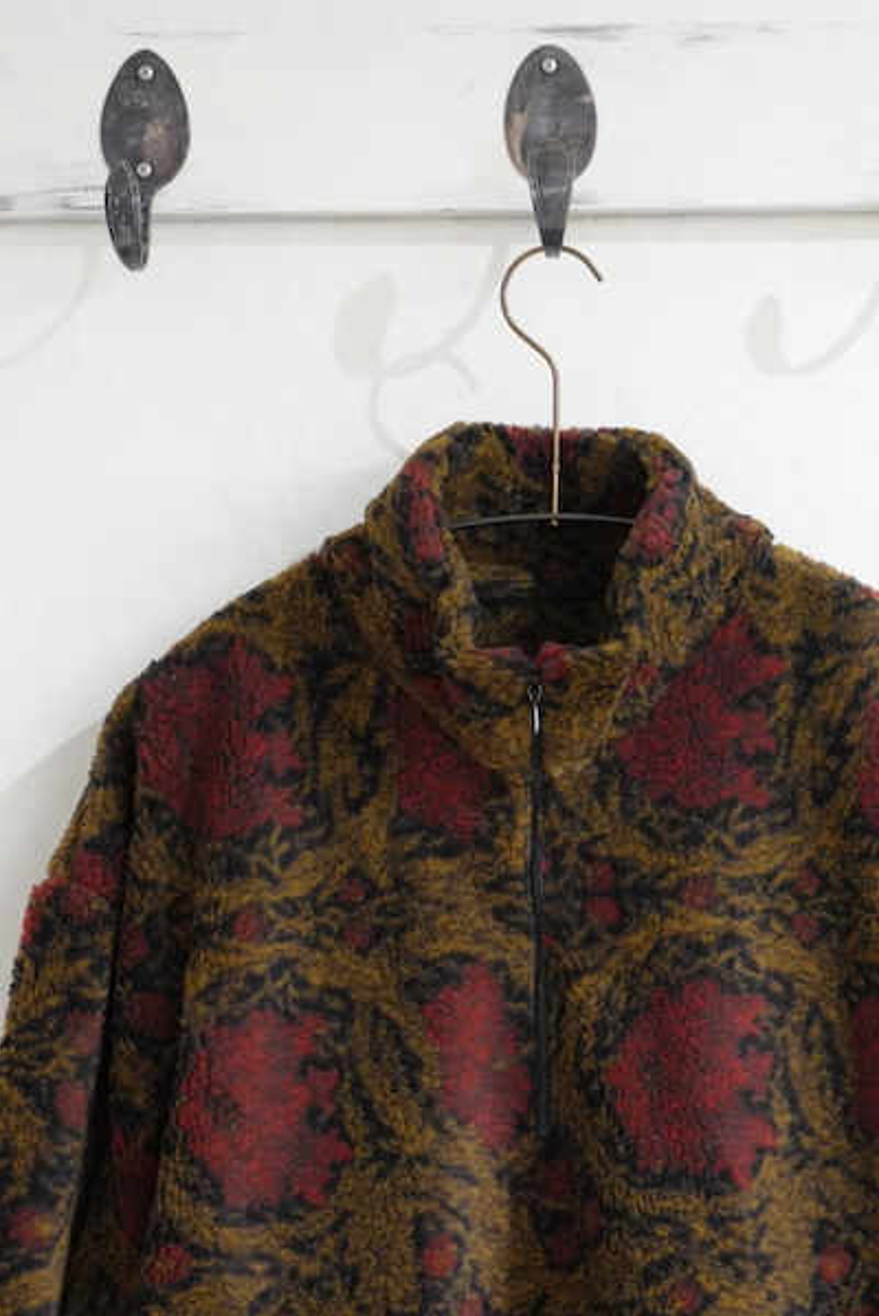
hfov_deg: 10.9
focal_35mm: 126
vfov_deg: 16.1
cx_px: 552
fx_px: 4609
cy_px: 1055
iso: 2500
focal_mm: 59
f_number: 4
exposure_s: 1/125
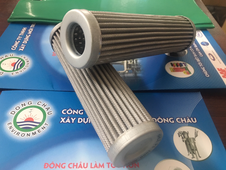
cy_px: 85
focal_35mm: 29
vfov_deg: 48.2
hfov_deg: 61.7
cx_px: 113
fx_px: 189
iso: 100
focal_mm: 4.15
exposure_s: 1/10
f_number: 2.2
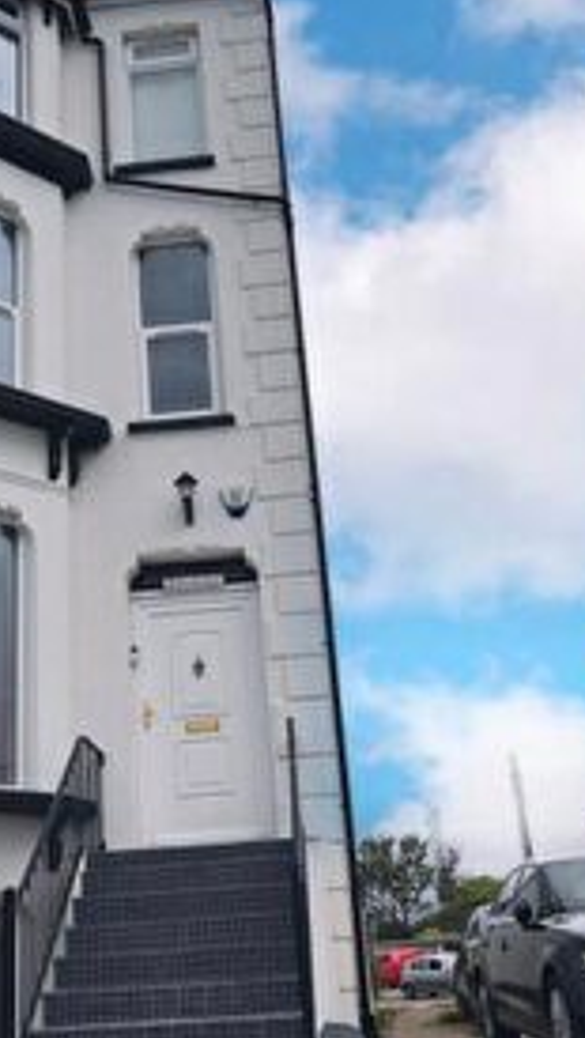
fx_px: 1101
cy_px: 538
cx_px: 211
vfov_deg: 50.4
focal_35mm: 40
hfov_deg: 29.6
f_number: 10
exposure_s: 1/200
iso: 100
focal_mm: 10
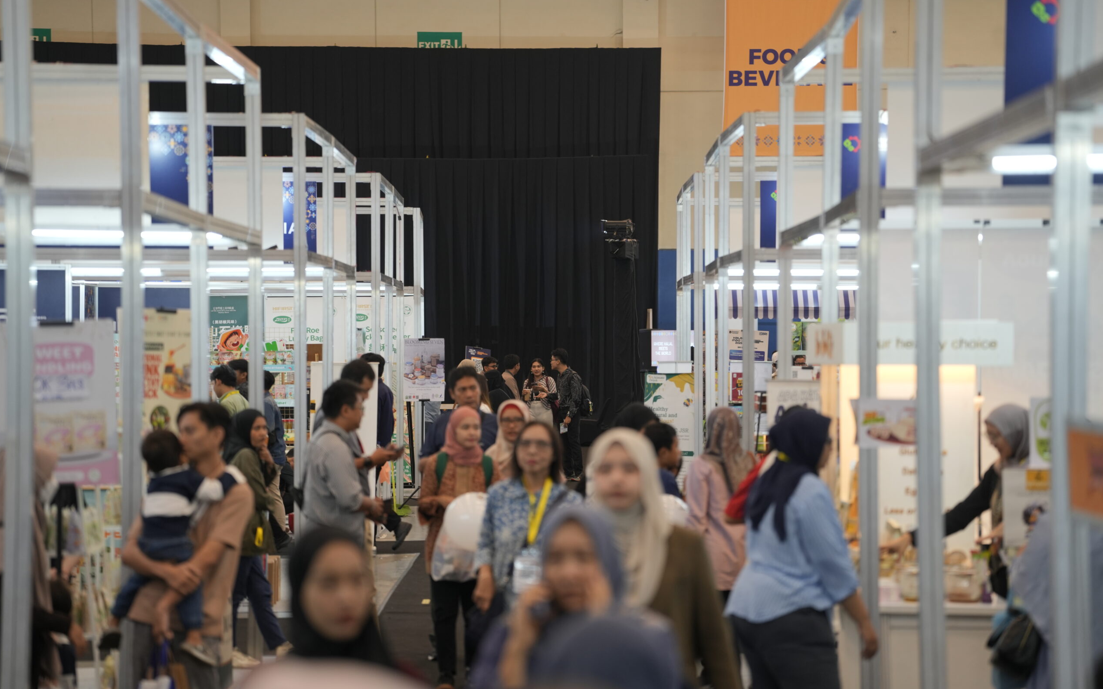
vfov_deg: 11.1
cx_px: 549
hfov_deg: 17.7
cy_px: 351
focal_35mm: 118
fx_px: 3536
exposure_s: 1/100
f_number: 2.8
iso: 640
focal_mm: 114.6
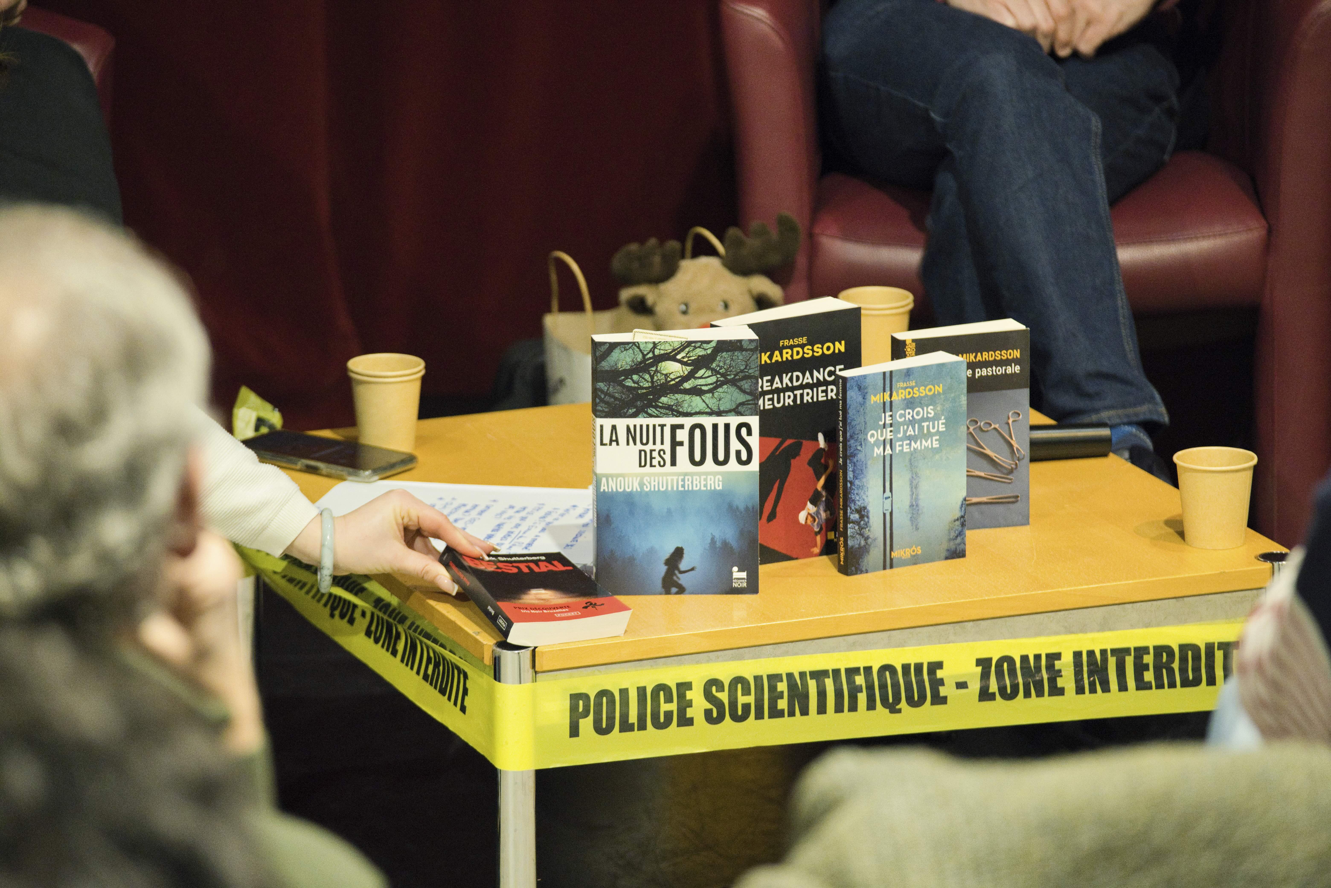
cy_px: 444
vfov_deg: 6.5
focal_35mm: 210
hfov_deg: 9.8
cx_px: 666
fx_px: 7764
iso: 6400
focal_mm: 140
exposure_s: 1/125
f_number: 3.6
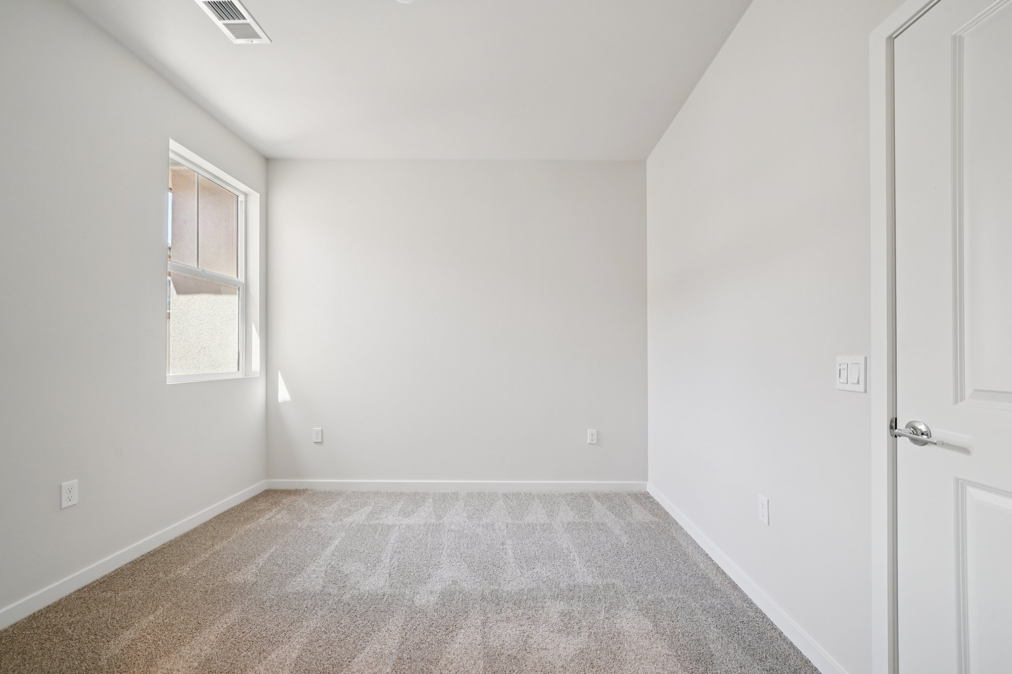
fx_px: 393
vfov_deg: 81.2
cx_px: 506
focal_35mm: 14
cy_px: 337
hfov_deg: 104.3
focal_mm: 14
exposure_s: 1/8
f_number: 8
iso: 400
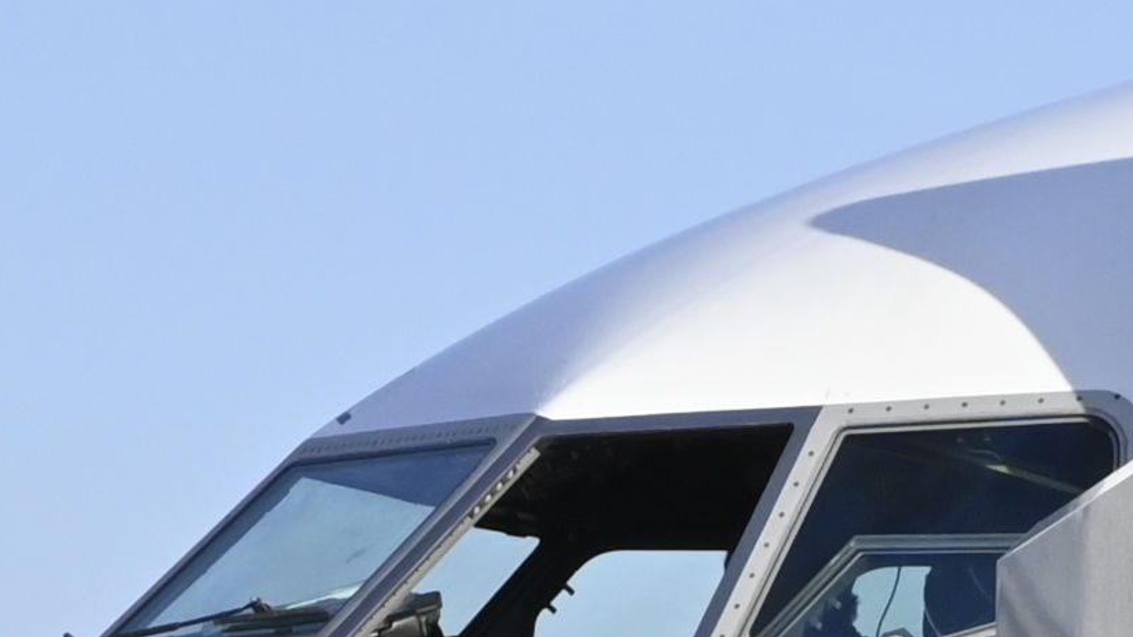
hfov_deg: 4.0
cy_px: 1651
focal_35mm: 538
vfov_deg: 2.2
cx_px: 1754
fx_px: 16159
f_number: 10
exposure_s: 1/1000
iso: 800
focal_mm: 70
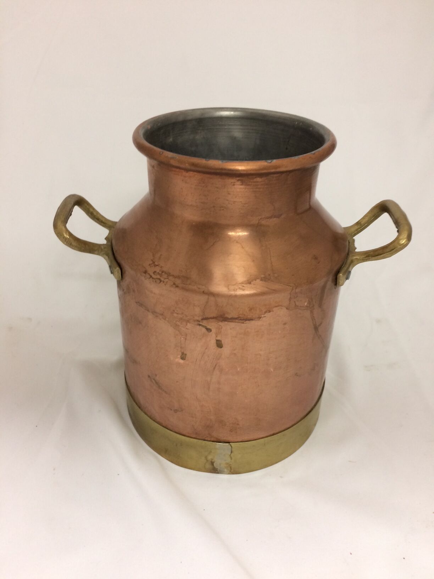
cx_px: 217
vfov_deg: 61.7
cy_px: 290
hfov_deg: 48.2
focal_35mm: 29
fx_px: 485
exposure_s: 1/33
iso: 125
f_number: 2.2
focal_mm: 4.15
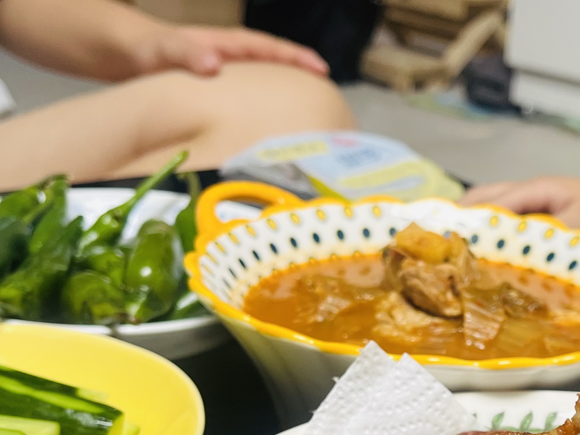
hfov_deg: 29.9
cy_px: 427
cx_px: 414
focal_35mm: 64
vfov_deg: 22.1
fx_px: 1072
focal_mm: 5.1
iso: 80
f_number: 1.6
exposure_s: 1/60
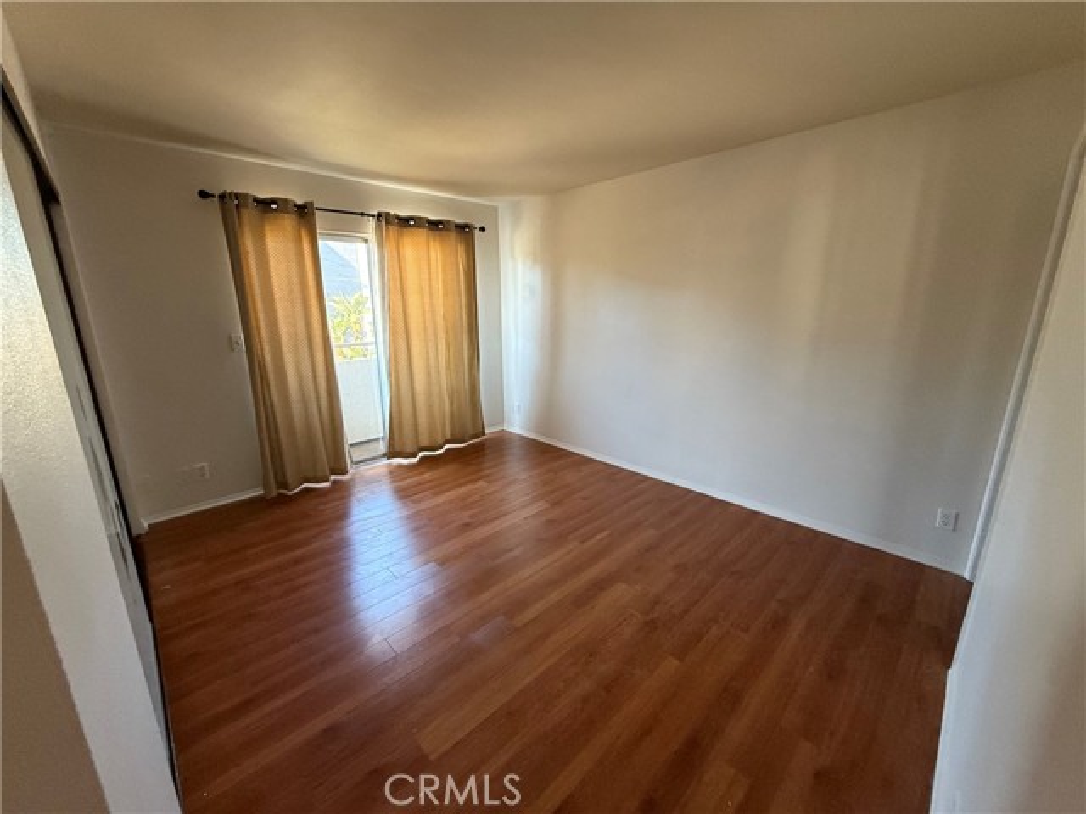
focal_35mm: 14
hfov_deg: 102.1
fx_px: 439
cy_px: 407
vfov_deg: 85.7
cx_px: 543
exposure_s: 1/60
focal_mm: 2.22
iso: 500
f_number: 2.2
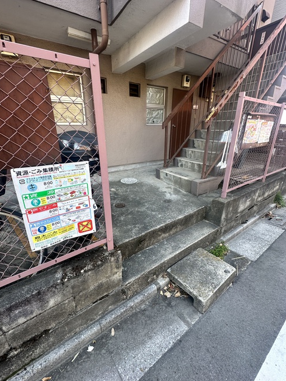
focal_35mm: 15
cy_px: 186
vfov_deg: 98.1
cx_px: 137
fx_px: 165
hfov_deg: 81.7
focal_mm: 2.22
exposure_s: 1/137
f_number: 2.2
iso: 40
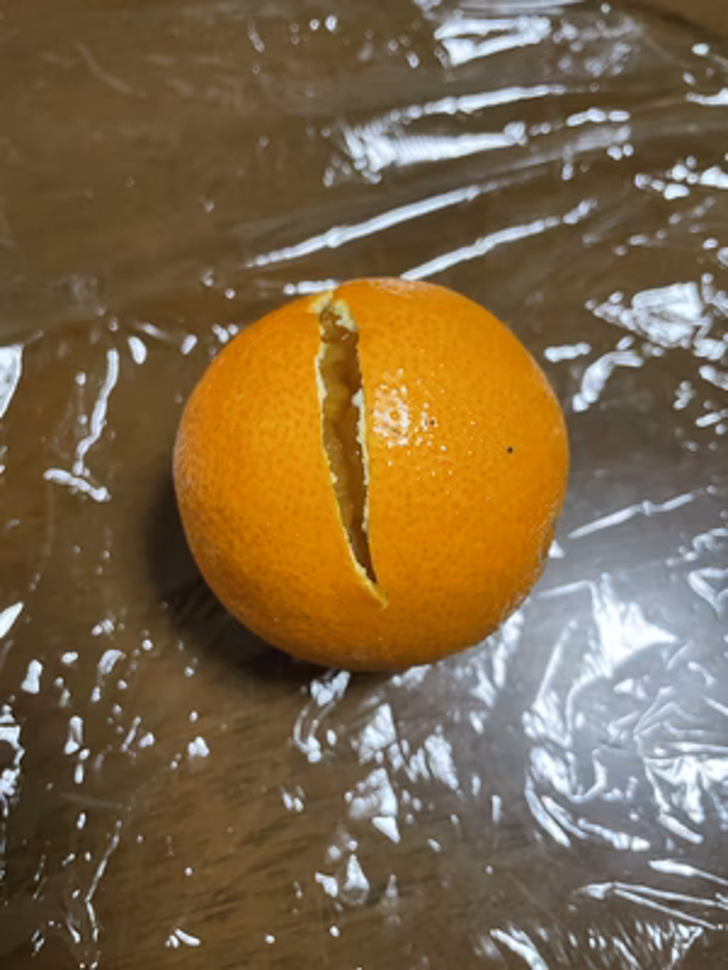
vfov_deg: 67.3
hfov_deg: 53.1
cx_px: 364
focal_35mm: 26
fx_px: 729
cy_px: 485
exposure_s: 1/56
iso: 400
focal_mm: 4.2
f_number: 1.6
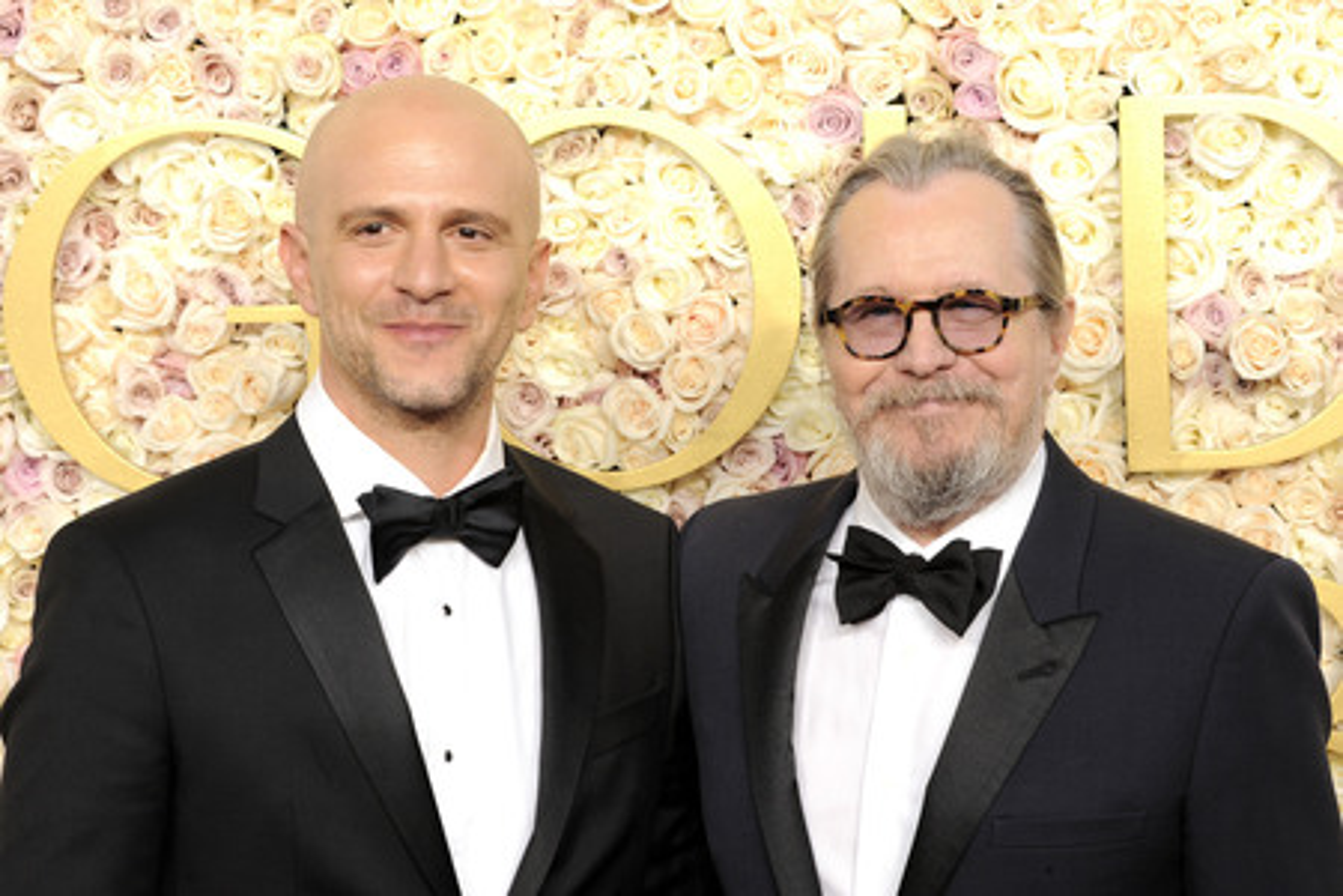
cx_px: 672
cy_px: 448
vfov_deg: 11.0
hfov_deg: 16.4
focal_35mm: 125
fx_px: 4663
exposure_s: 1/250
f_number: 10
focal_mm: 125
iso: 1000
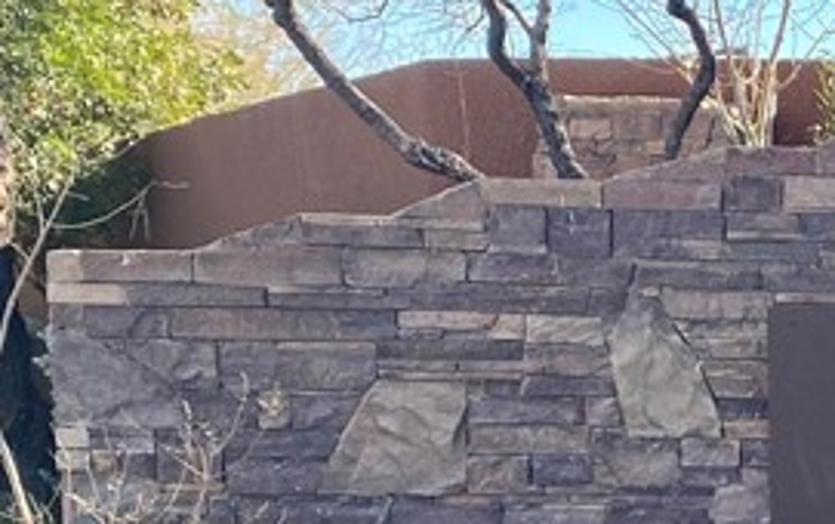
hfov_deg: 18.2
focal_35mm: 104
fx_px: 2369
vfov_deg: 12.3
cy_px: 663
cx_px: 1183
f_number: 1.8
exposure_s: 1/552
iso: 32
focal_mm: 4.25
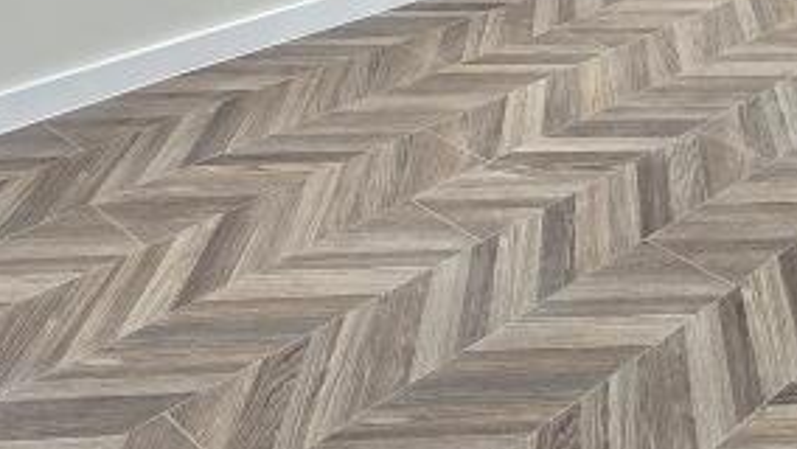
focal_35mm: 51
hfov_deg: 38.0
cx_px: 707
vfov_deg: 21.3
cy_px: -135
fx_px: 1078
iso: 320
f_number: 2.2
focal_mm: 2.2
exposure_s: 1/50
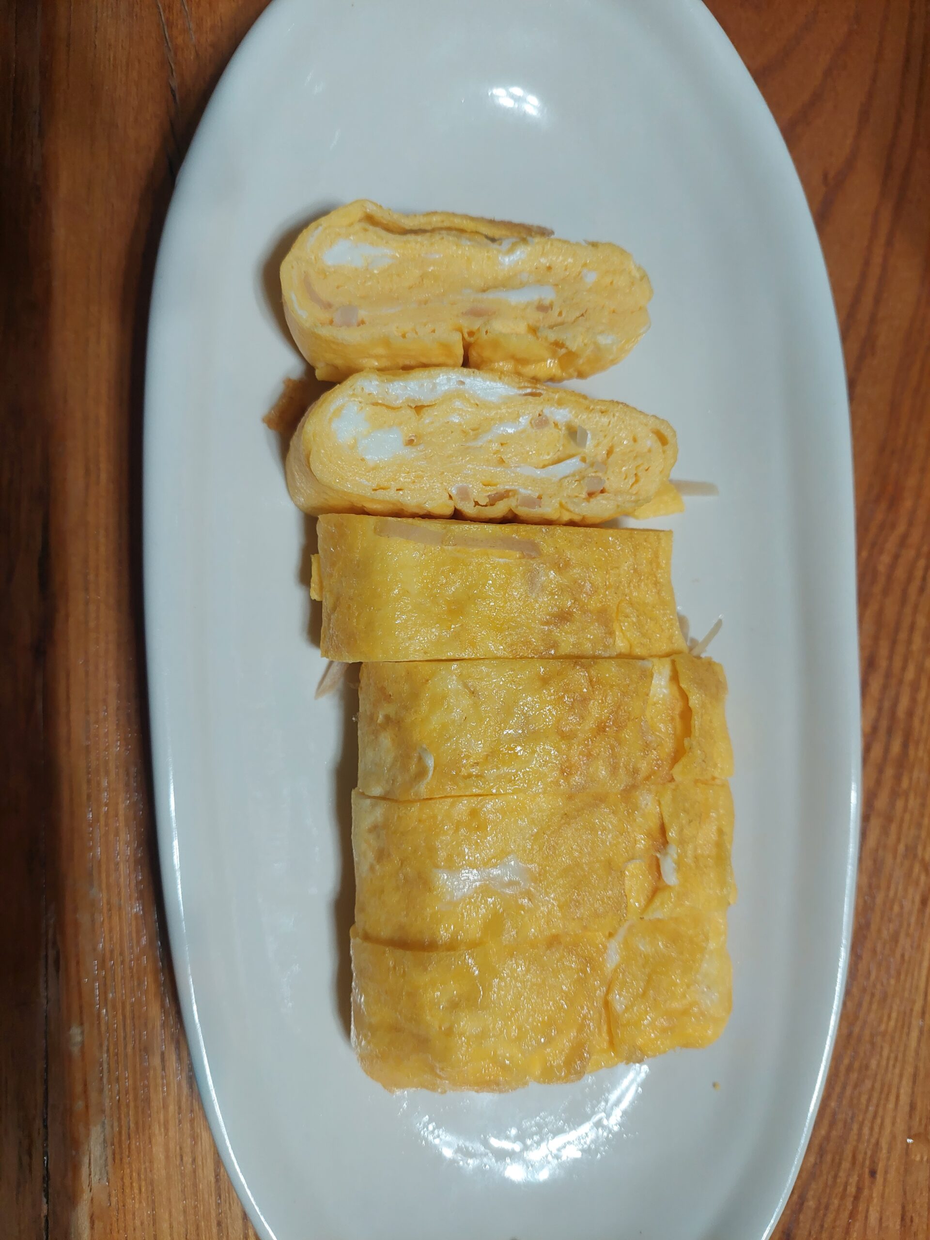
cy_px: 620
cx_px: 465
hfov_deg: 56.8
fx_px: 860
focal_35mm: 24
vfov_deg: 71.6
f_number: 1.8
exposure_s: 1/60
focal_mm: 5.23
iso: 160
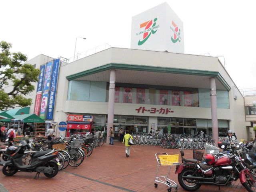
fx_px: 177
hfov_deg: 71.6
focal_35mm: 24
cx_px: 128
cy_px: 96
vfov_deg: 56.8
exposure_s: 1/640
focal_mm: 4.3
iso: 100
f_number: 3.1
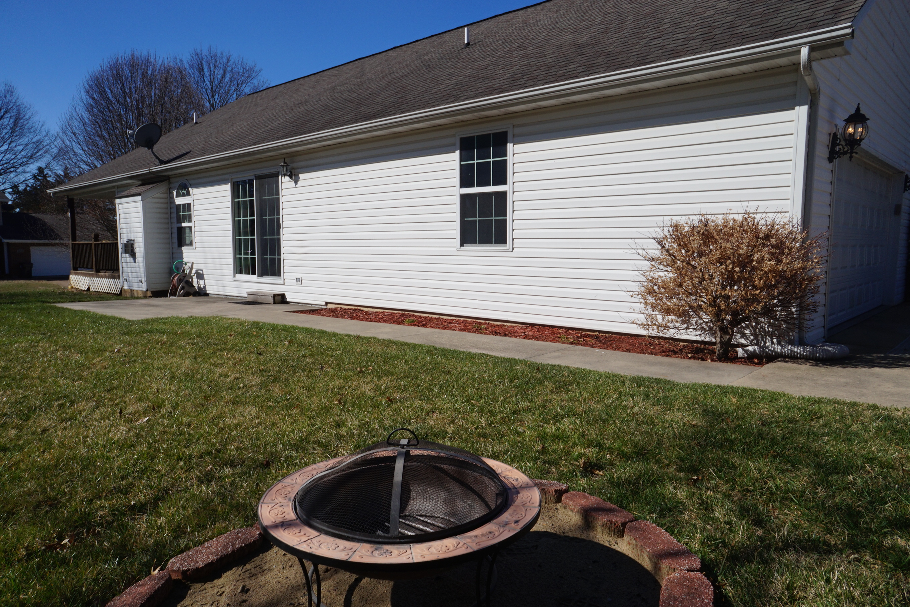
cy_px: 304
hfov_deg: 73.7
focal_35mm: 24
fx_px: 607
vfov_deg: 53.1
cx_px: 455
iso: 100
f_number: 14
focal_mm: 16
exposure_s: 1/160
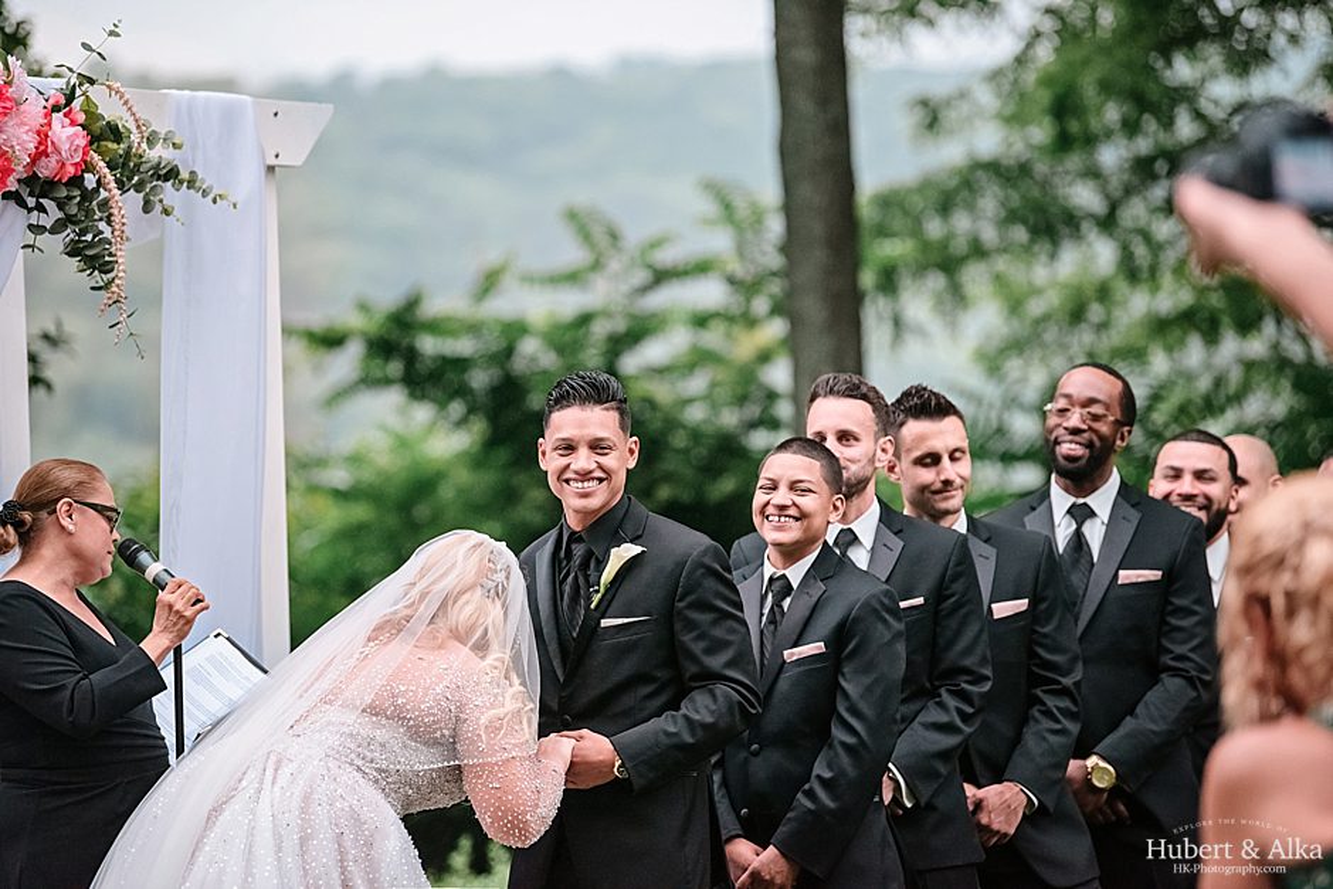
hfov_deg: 12.8
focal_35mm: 160
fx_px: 5925
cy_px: 444
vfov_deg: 8.6
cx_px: 666
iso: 1000
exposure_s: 1/250
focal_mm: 160
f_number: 2.8
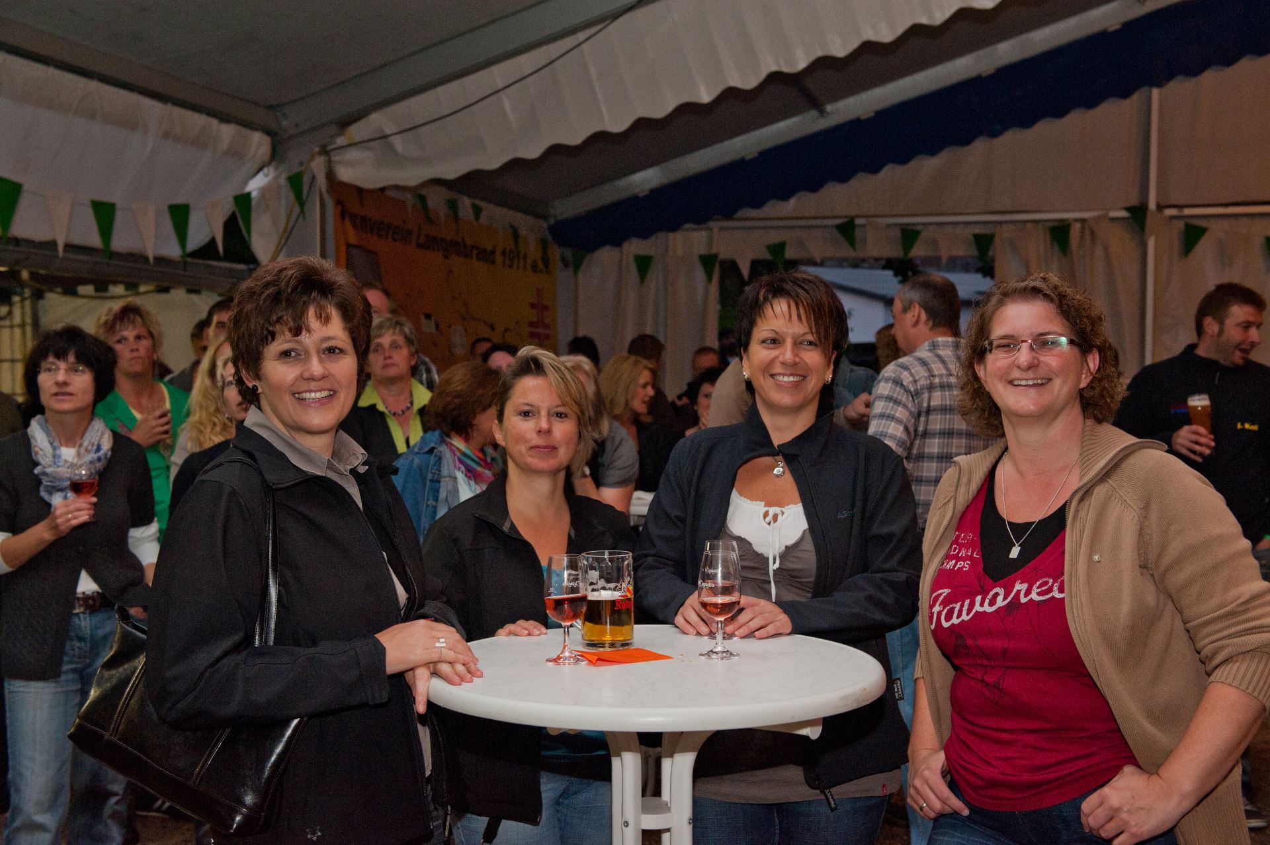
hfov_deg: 44.5
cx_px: 635
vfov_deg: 30.5
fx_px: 1551
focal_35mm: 44
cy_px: 422
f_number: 5.6
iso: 1250
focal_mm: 44
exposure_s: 1/125
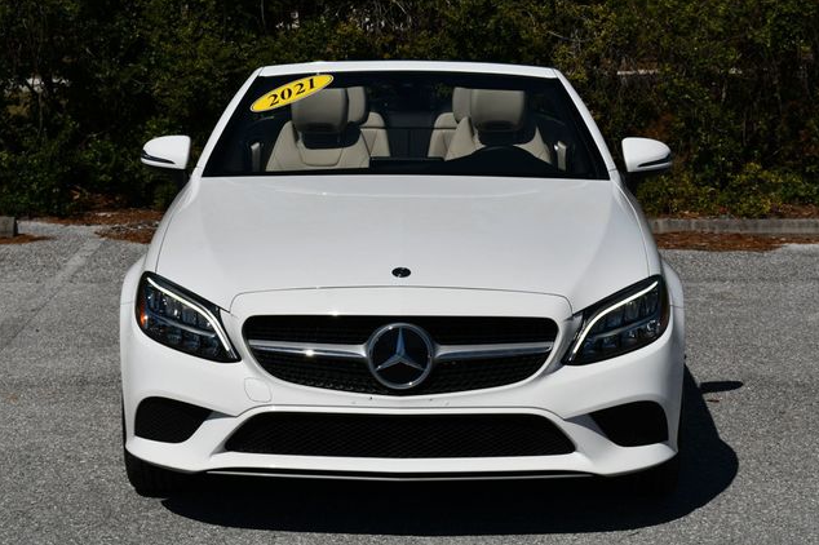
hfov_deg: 21.9
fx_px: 2115
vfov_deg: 14.7
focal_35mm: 93
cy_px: 272
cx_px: 410
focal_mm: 46
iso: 100
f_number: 11
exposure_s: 1/500
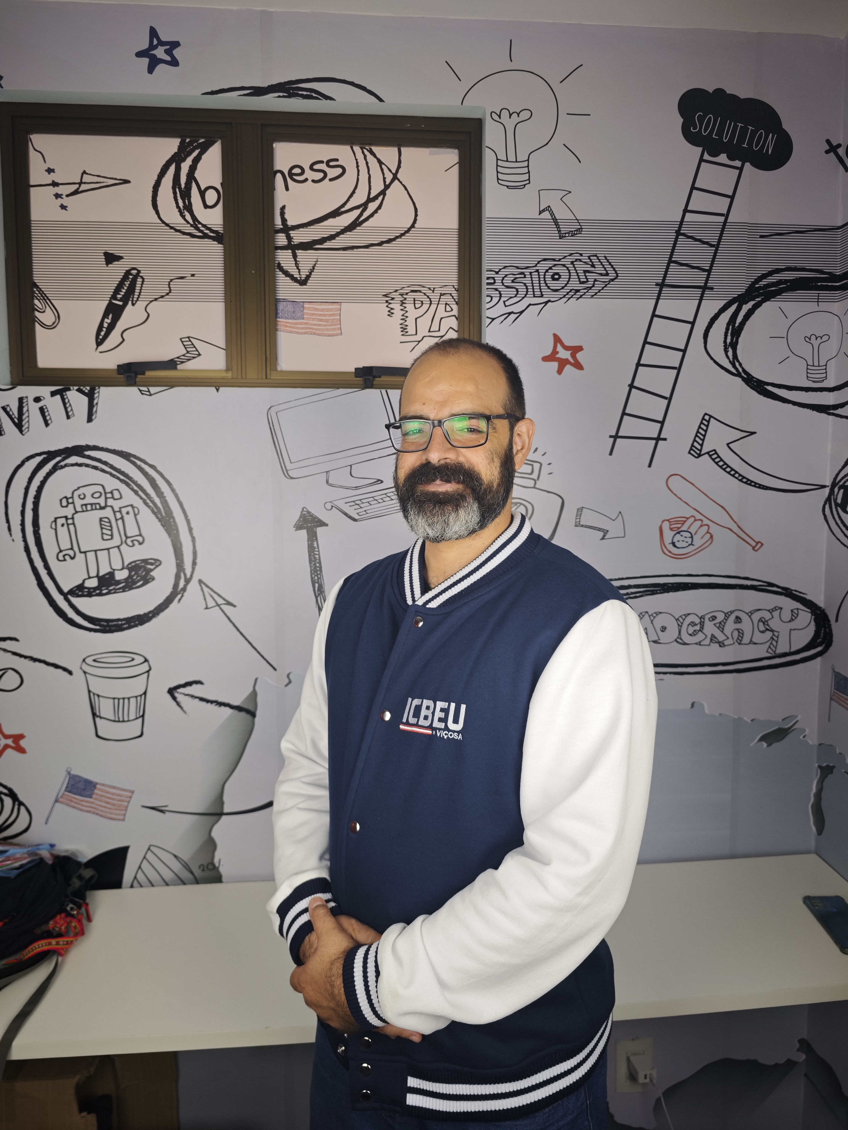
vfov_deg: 73.9
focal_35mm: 23
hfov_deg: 58.9
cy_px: 565
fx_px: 751
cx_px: 424
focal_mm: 8.72
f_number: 1.63
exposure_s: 1/60
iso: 320
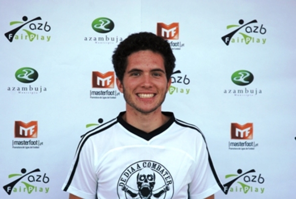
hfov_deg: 24.6
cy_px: 100
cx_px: 148
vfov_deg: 16.6
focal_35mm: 82
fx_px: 679
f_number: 5
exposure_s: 1/100
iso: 200
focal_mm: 55
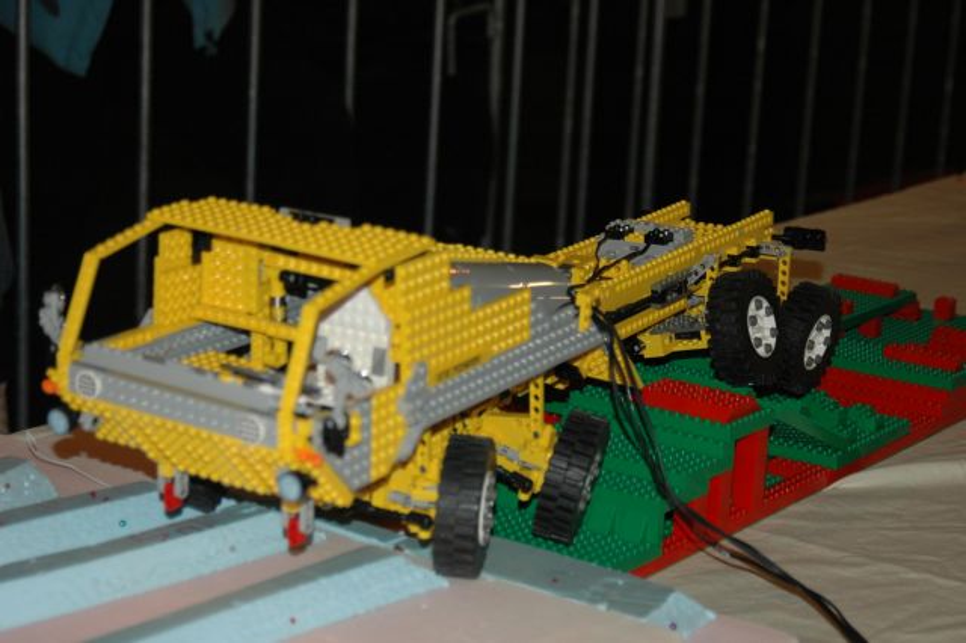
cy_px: 322
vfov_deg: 16.2
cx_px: 483
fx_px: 2253
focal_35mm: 84
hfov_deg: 24.2
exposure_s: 1/60
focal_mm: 56
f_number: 4.8
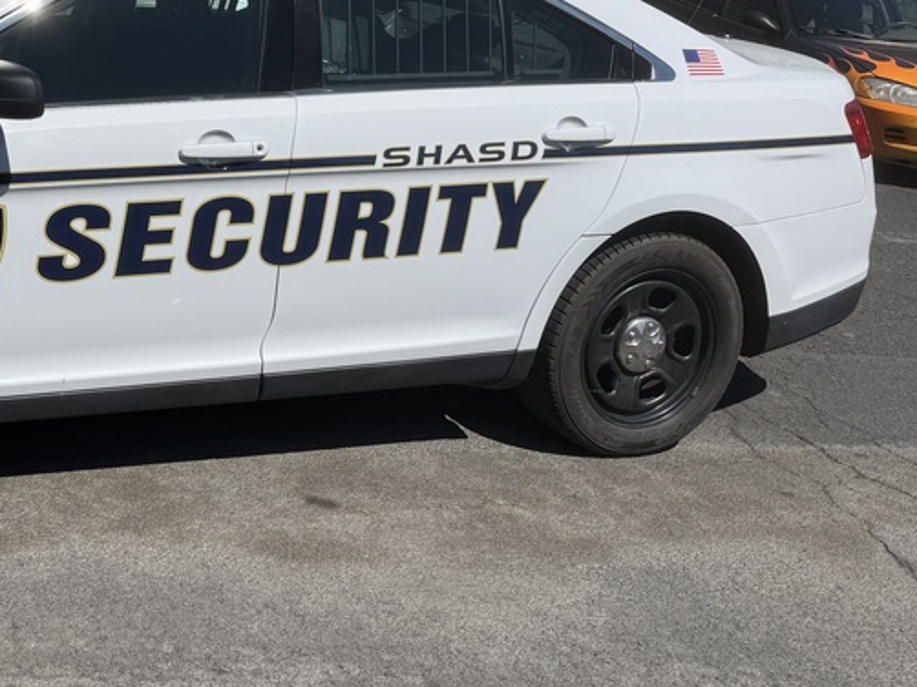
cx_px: 110
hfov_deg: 36.7
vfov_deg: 29.1
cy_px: 150
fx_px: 1297
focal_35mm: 49
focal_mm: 6.76
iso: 80
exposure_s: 1/9091
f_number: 1.78
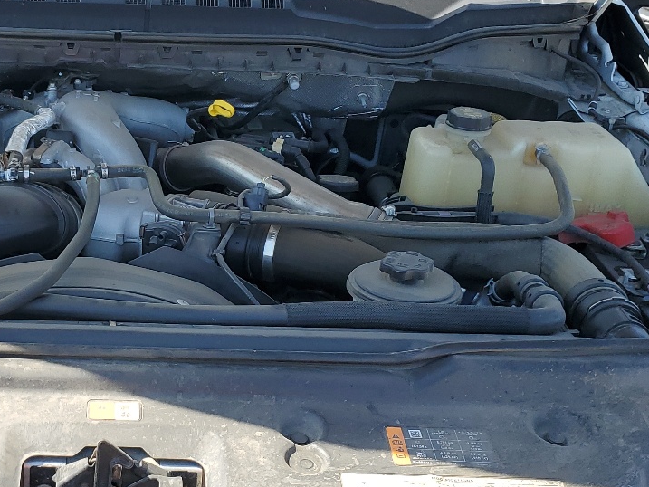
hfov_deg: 32.2
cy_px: 265
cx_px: 117
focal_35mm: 58
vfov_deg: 25.2
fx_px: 1088
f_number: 1.5
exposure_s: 1/1000
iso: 50
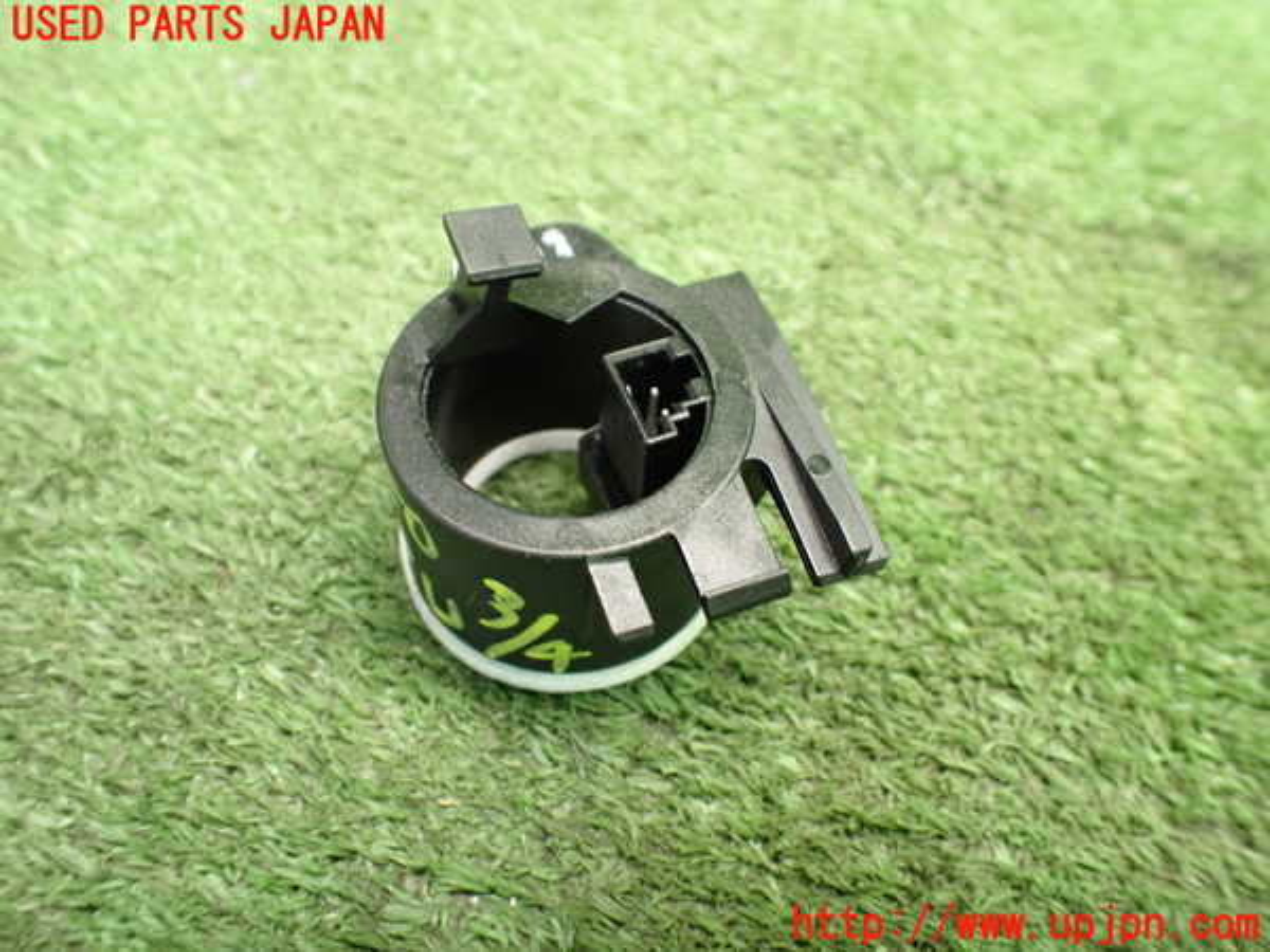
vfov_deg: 46.8
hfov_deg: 60.0
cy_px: 476
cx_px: 635
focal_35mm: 30
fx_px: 1101
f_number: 2.3
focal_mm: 5.4
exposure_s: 1/40
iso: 800
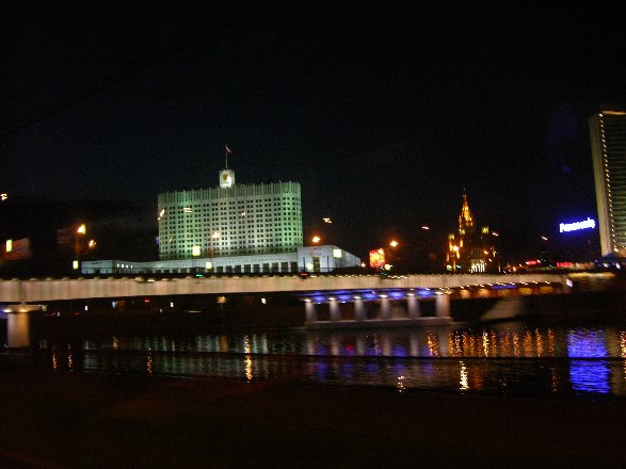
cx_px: 313
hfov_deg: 52.6
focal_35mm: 35
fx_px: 633
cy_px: 234
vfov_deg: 40.7
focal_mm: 8.9
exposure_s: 1/4.6
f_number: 2.8
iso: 200
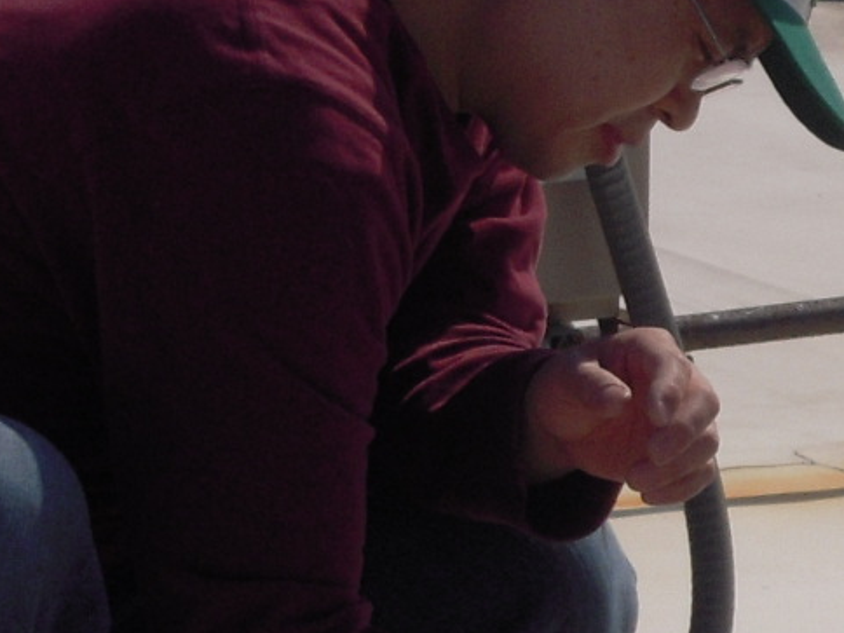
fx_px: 10118
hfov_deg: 4.8
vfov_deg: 3.6
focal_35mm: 415
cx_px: 1013
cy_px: 762
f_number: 10.6
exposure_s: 1/400
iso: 100
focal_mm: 17.4
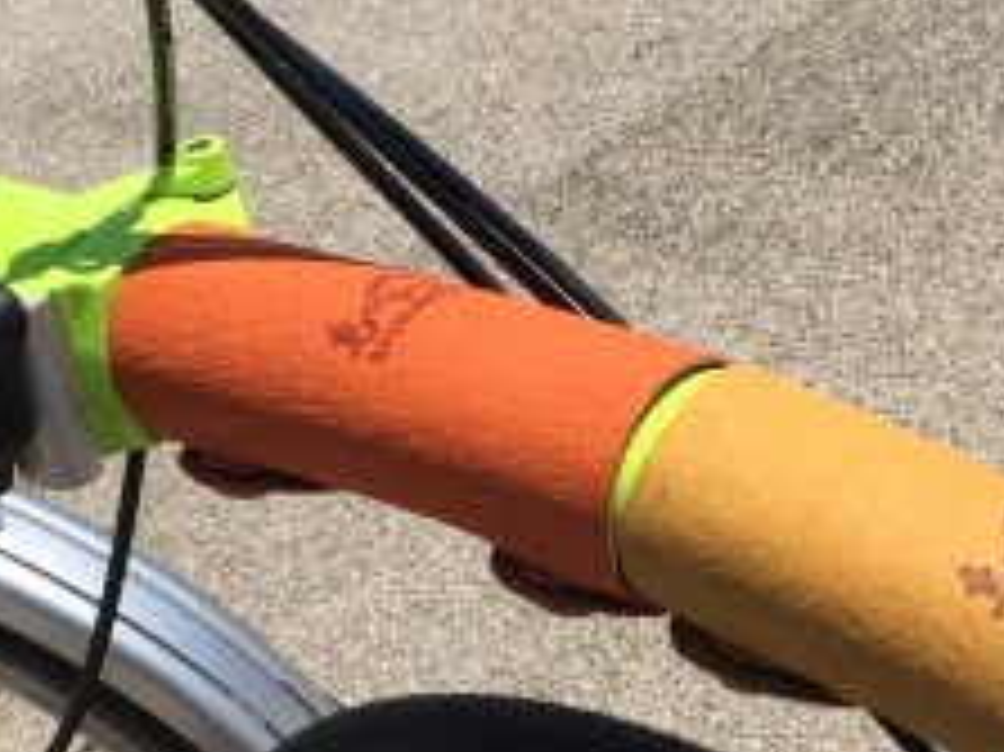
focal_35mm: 83
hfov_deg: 23.6
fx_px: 2406
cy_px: 637
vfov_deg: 17.6
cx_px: 475
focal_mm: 4.15
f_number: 2.2
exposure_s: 1/2326
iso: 32
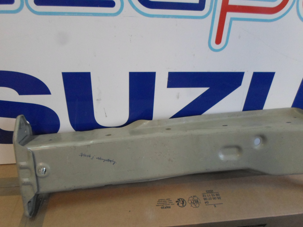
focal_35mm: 25
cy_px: 114
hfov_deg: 69.4
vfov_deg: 54.9
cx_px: 152
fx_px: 219
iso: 320
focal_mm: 4.5
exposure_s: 1/30
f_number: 2.5
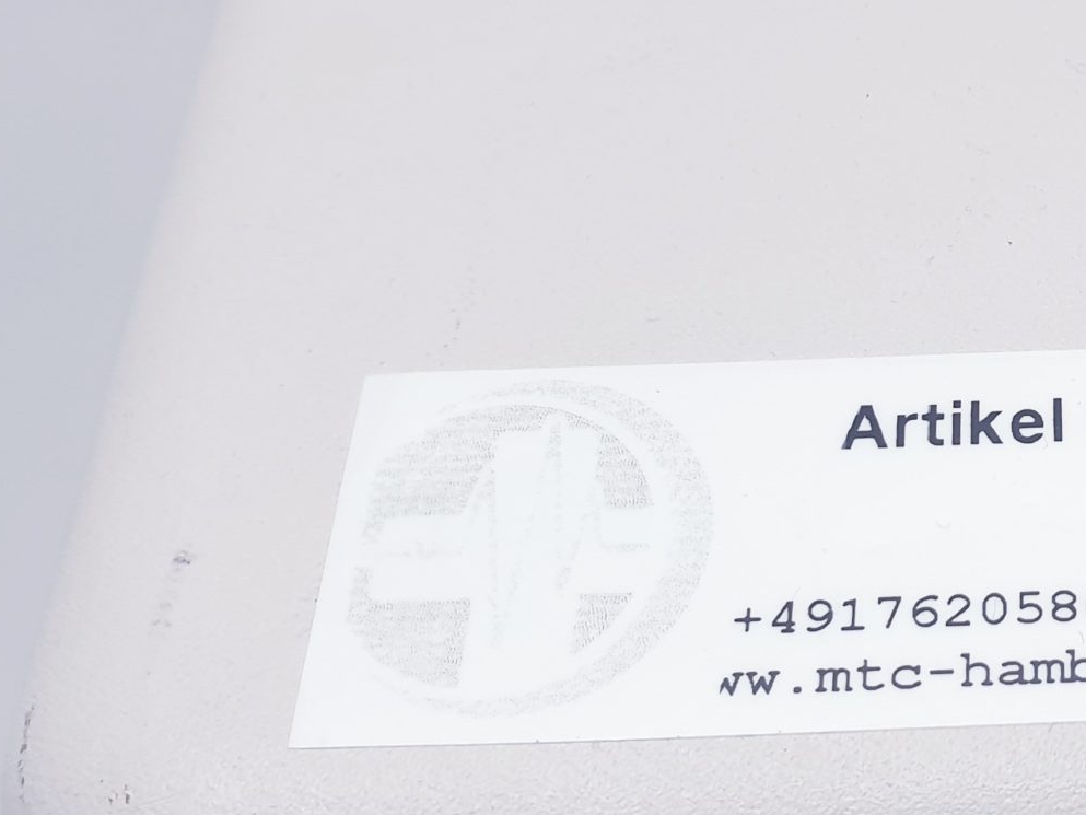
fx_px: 2102
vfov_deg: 21.8
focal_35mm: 67
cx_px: 1109
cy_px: 244
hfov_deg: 27.2
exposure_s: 1/100
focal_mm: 4.3
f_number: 2.4
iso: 80
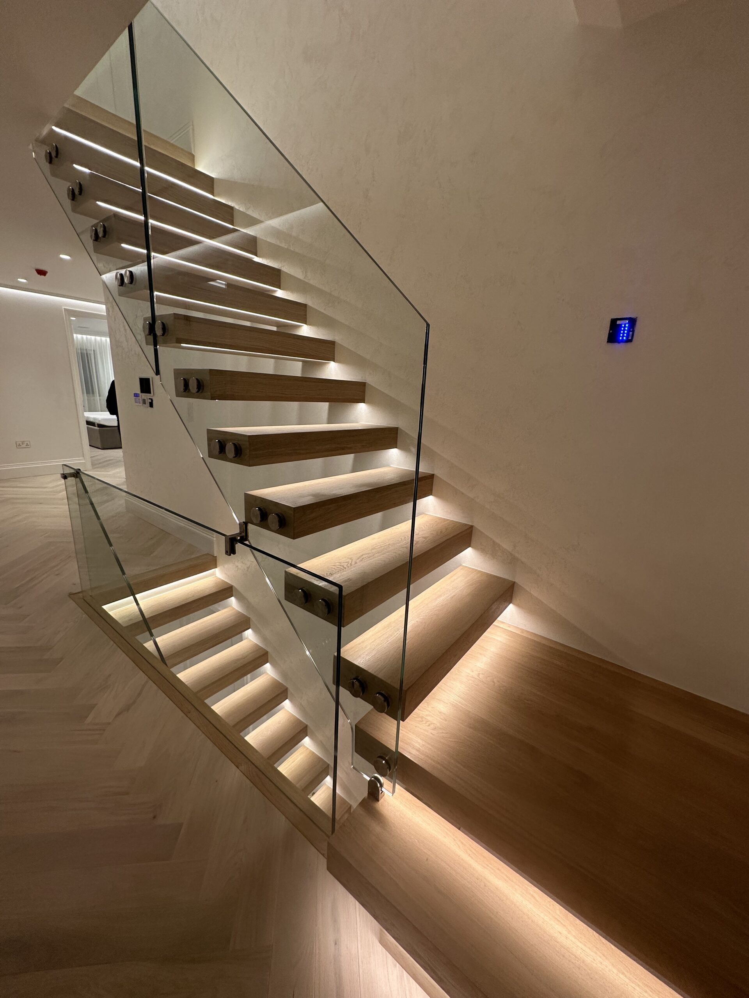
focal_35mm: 14
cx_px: 374
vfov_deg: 102.1
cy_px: 499
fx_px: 404
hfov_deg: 85.7
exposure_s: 1/100
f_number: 2.2
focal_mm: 2.22
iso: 160
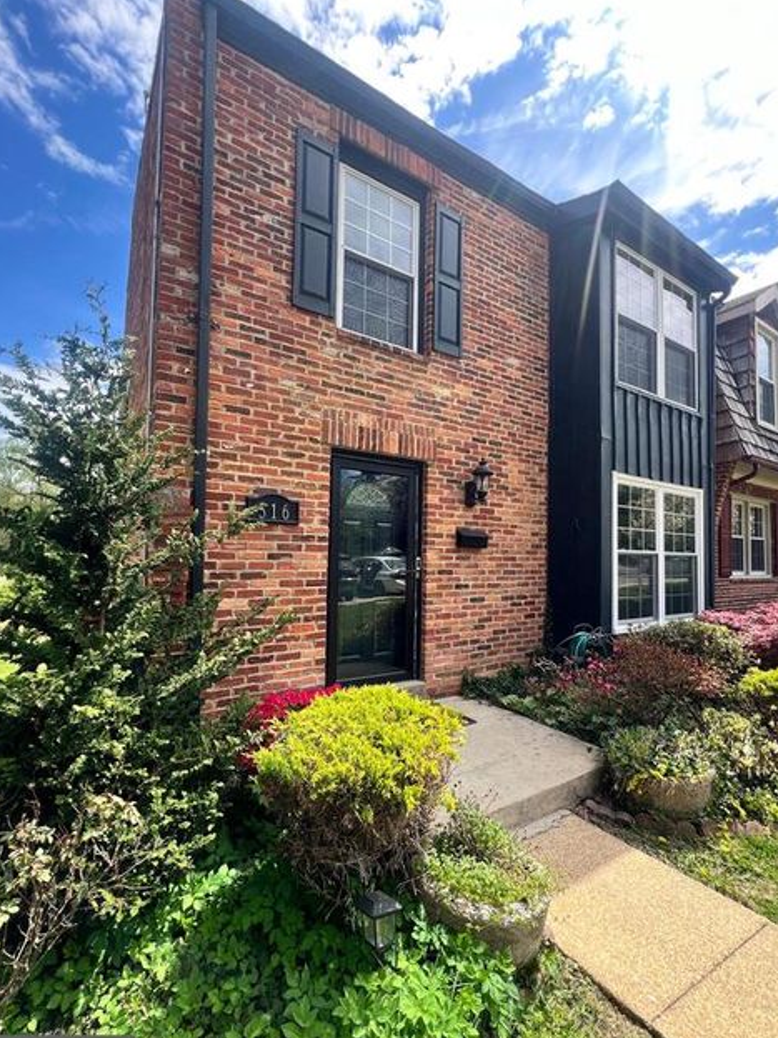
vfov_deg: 98.1
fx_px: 450
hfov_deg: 81.7
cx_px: 372
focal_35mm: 15
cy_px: 539
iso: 32
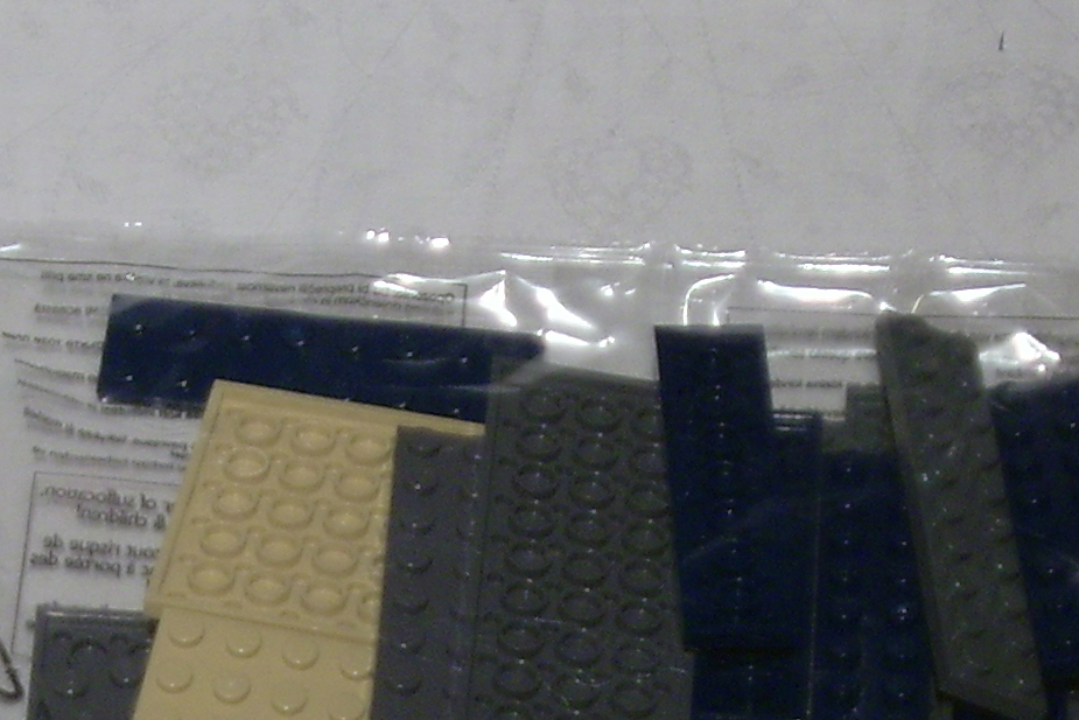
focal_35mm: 213
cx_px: 513
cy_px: 645
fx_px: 6385
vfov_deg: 6.4
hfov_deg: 9.7
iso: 50
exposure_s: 1/6
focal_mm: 12.33
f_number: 4
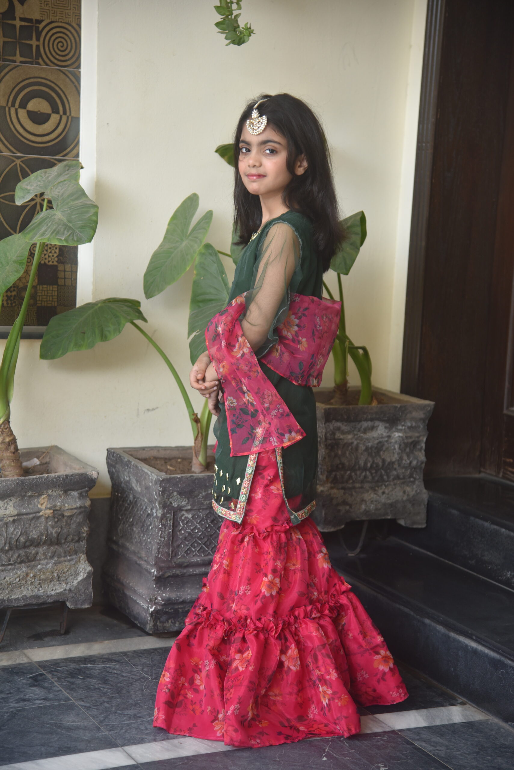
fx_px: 1669
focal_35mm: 78
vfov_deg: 26.0
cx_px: 257
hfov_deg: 17.5
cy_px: 385
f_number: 4
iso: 640
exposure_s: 1/250
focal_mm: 78
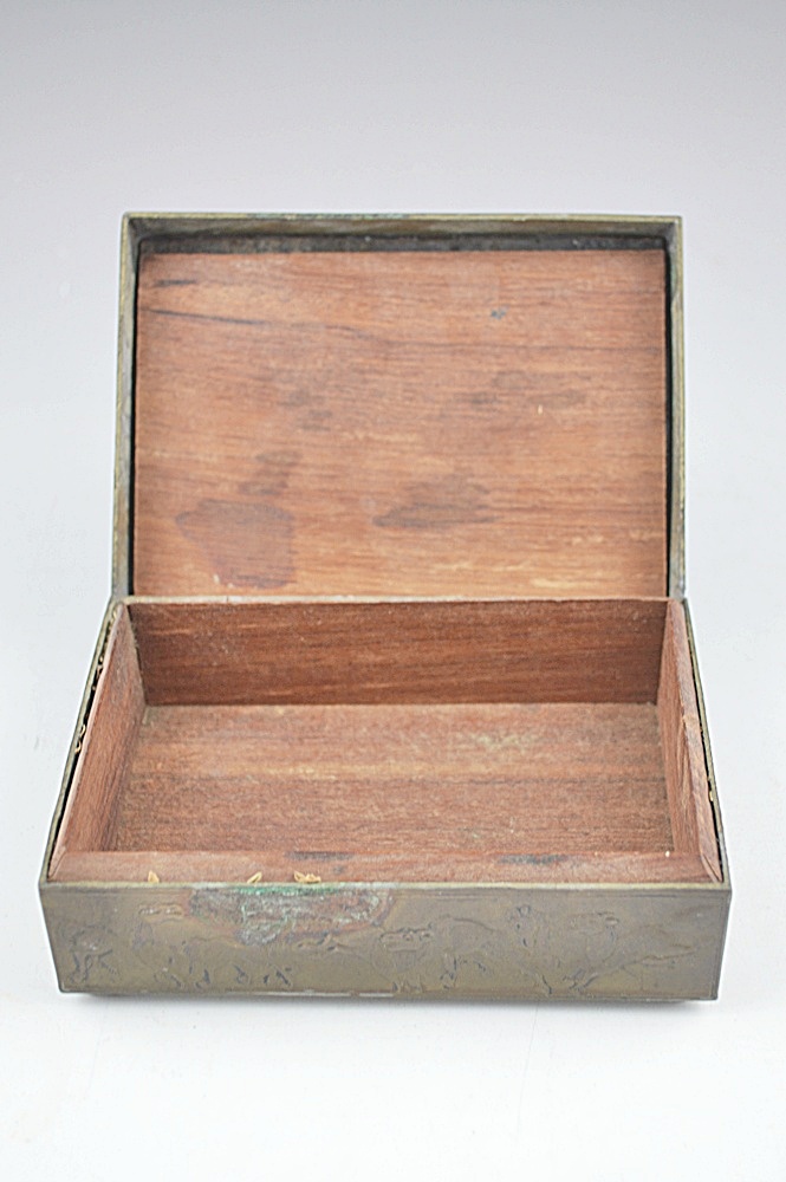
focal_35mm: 54
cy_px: 591
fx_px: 1771
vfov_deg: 36.9
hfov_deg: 25.0
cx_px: 393
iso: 400
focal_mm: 36
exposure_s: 1/30
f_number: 5
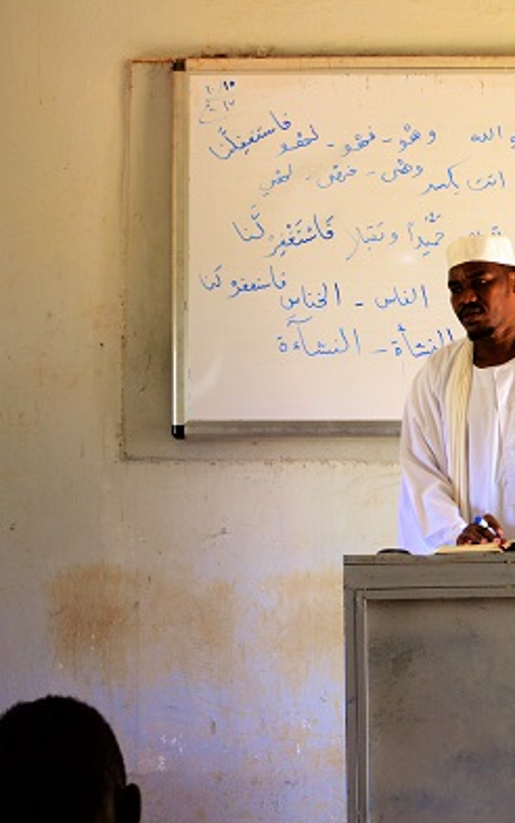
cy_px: 415
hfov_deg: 22.9
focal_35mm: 56
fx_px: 1256
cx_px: 394
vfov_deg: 36.3
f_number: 4.2
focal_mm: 24
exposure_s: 1/80
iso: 400
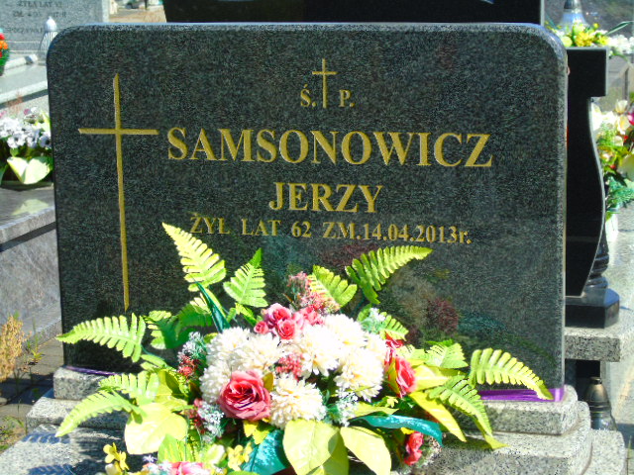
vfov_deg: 18.0
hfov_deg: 23.8
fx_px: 1502
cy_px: 238
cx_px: 317
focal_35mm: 82
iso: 80
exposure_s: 1/500
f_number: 4.1
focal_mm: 15
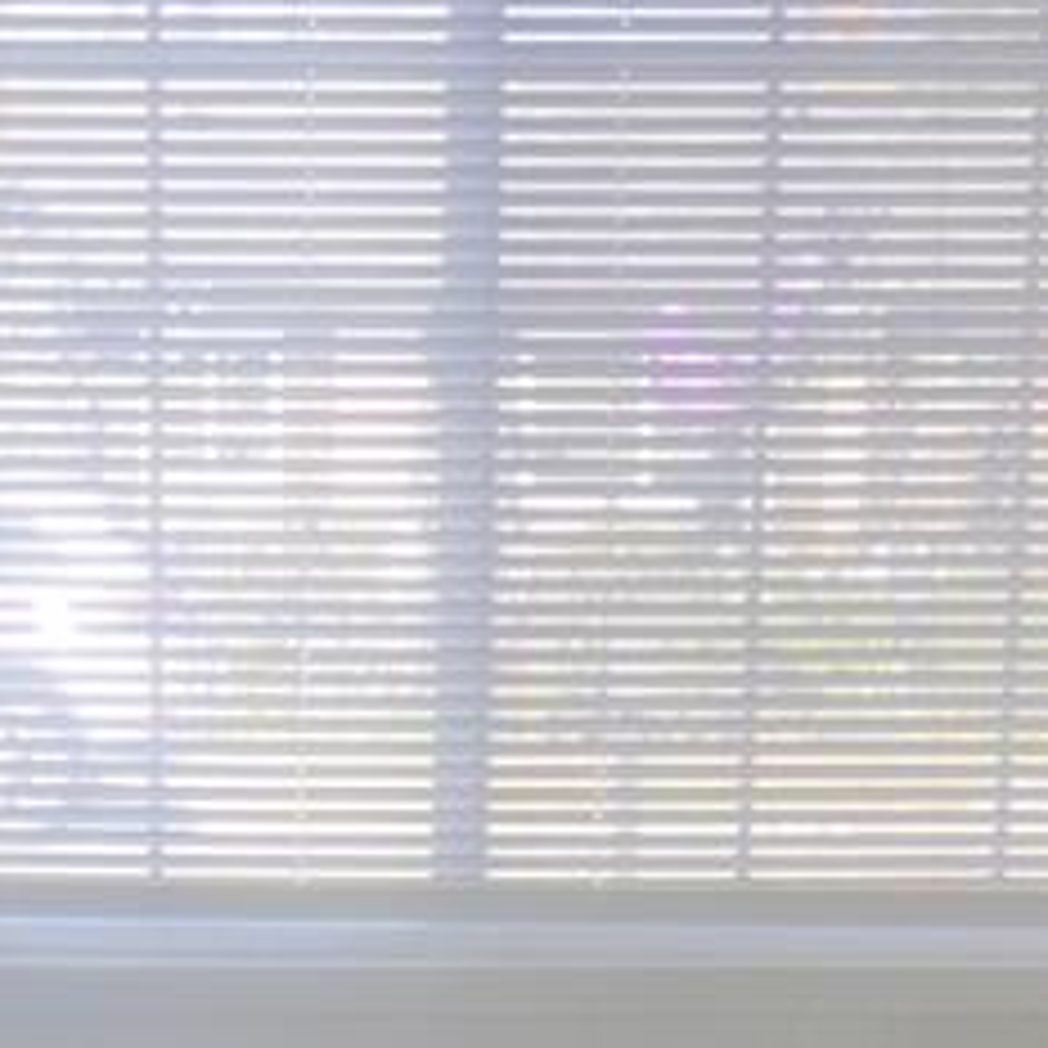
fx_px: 5069
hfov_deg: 11.8
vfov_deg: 10.8
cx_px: 259
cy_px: 2069
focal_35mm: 148
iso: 125
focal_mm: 5.7
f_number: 1.5
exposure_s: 1/120
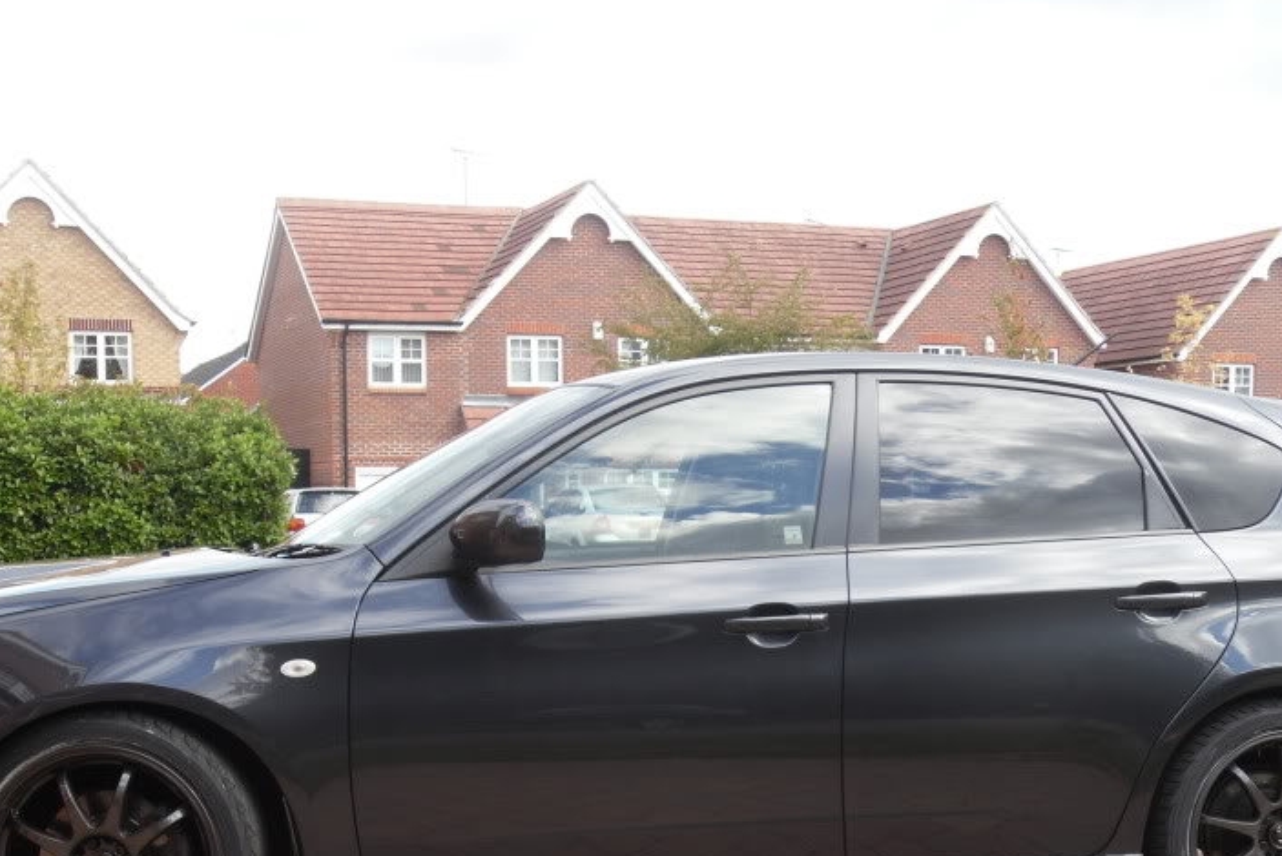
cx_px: 611
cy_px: 690
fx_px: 1888
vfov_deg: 25.1
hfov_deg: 37.5
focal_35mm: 53
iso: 80
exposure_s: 1/158
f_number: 3.5
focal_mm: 6.3
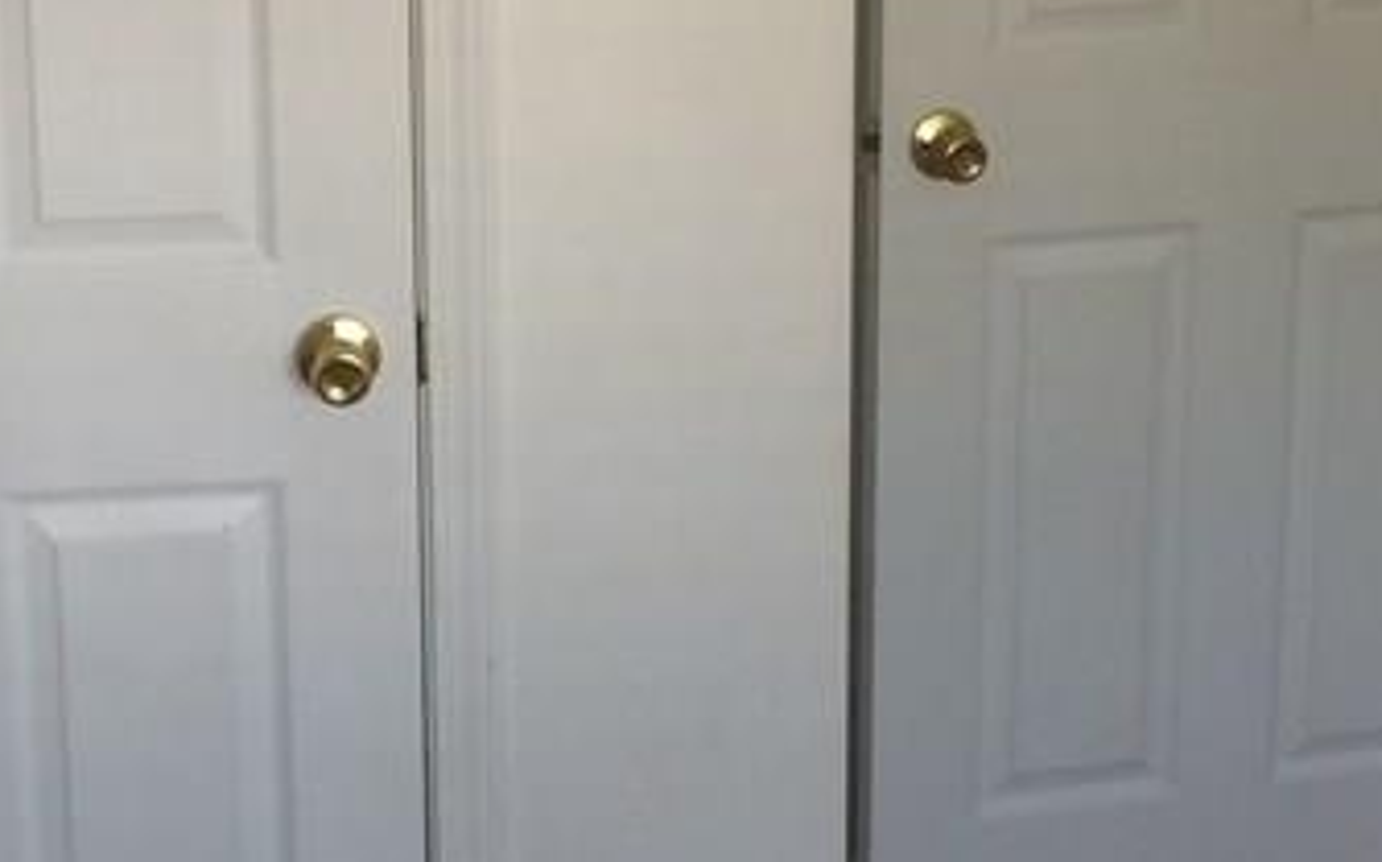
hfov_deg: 22.1
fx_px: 3539
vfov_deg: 13.8
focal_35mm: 94
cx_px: 553
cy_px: 223
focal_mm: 4.15
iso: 50
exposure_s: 1/30
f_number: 2.2
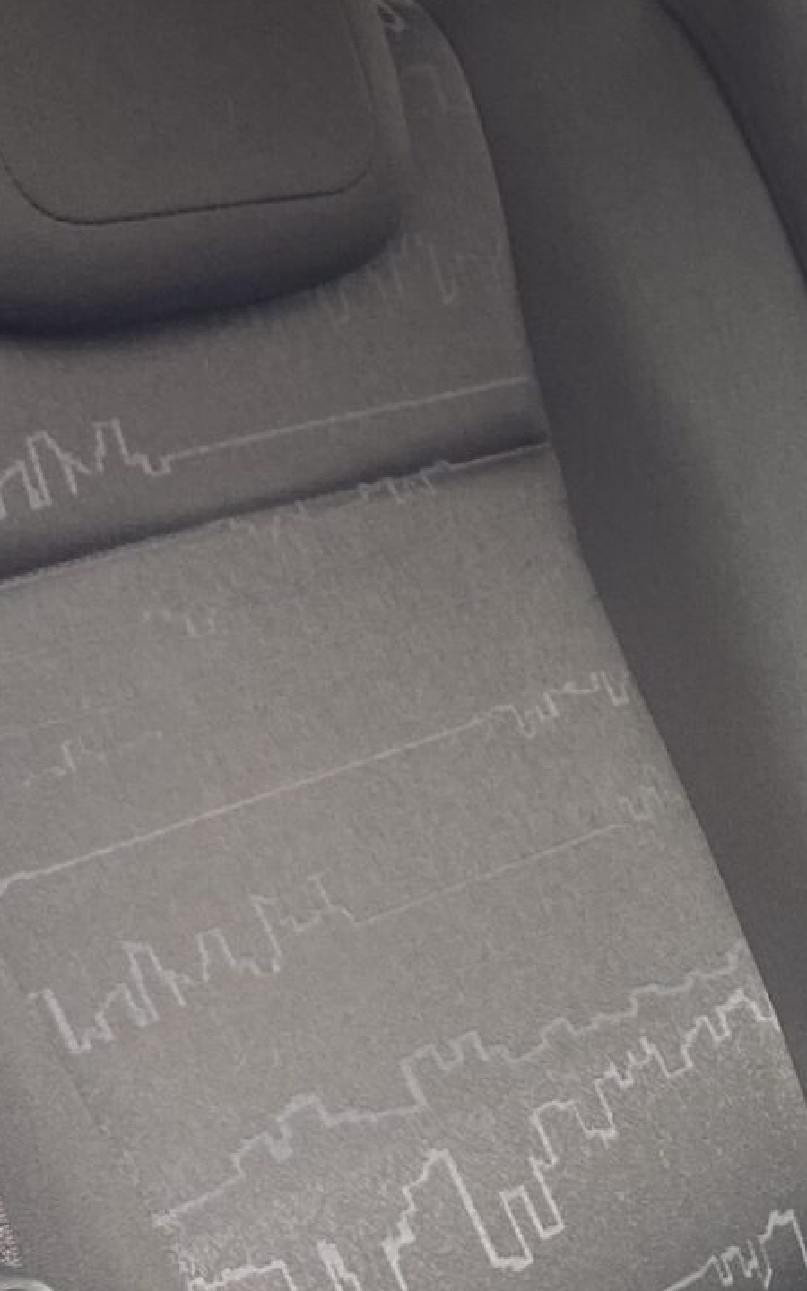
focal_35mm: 98
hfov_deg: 12.9
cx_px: 1083
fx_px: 3449
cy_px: 907
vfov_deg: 21.1
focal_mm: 4.25
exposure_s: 1/121
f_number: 1.8
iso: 80
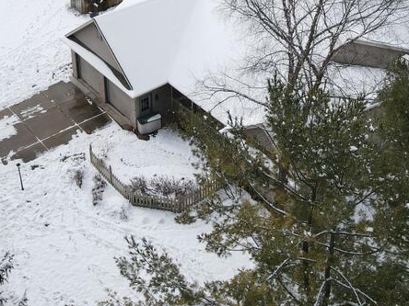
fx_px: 638
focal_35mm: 54
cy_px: 2
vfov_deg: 25.7
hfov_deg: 35.5
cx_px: 214
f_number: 2.8
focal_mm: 4.5
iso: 100
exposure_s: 1/640
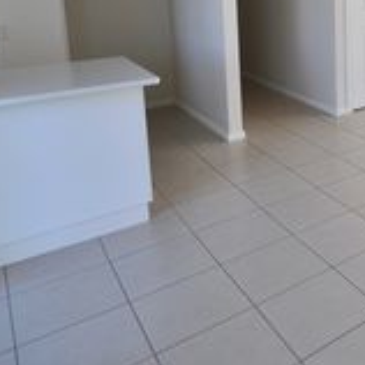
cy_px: 27
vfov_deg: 40.1
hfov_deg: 34.7
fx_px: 453
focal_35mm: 38
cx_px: 441
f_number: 4.5
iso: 200
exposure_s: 1/80
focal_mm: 10
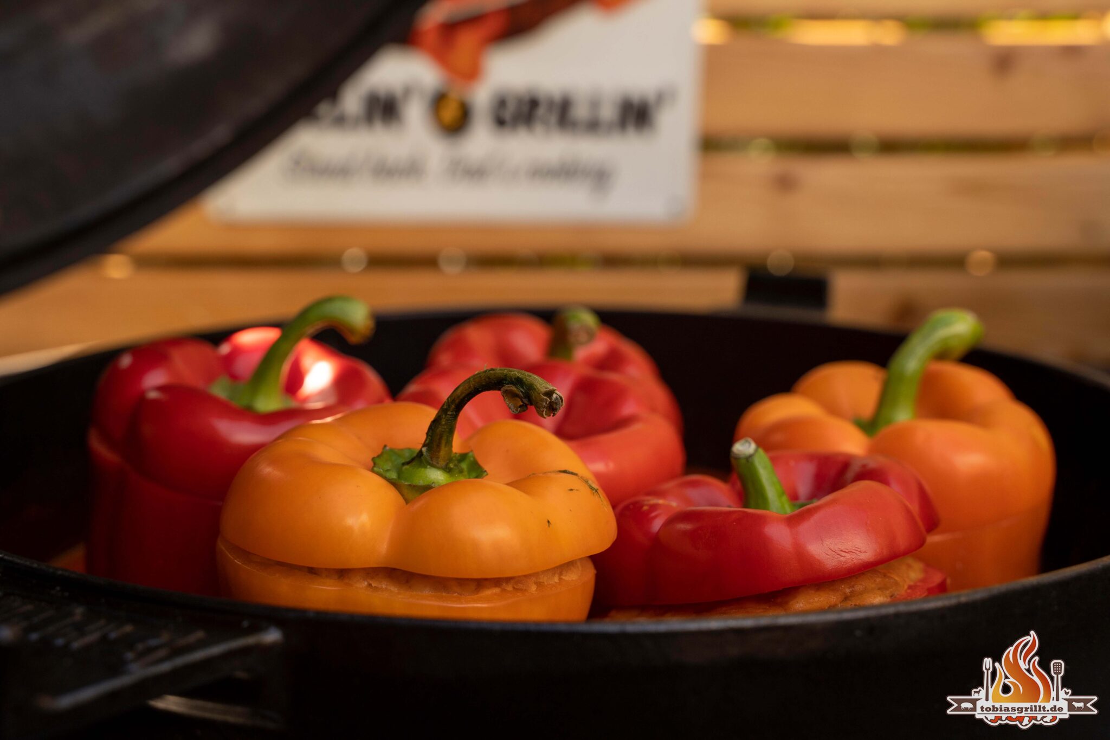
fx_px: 1387
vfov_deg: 29.9
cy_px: 370
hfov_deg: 43.6
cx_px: 555
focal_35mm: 45
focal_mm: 45
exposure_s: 1/160
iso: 200
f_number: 6.3
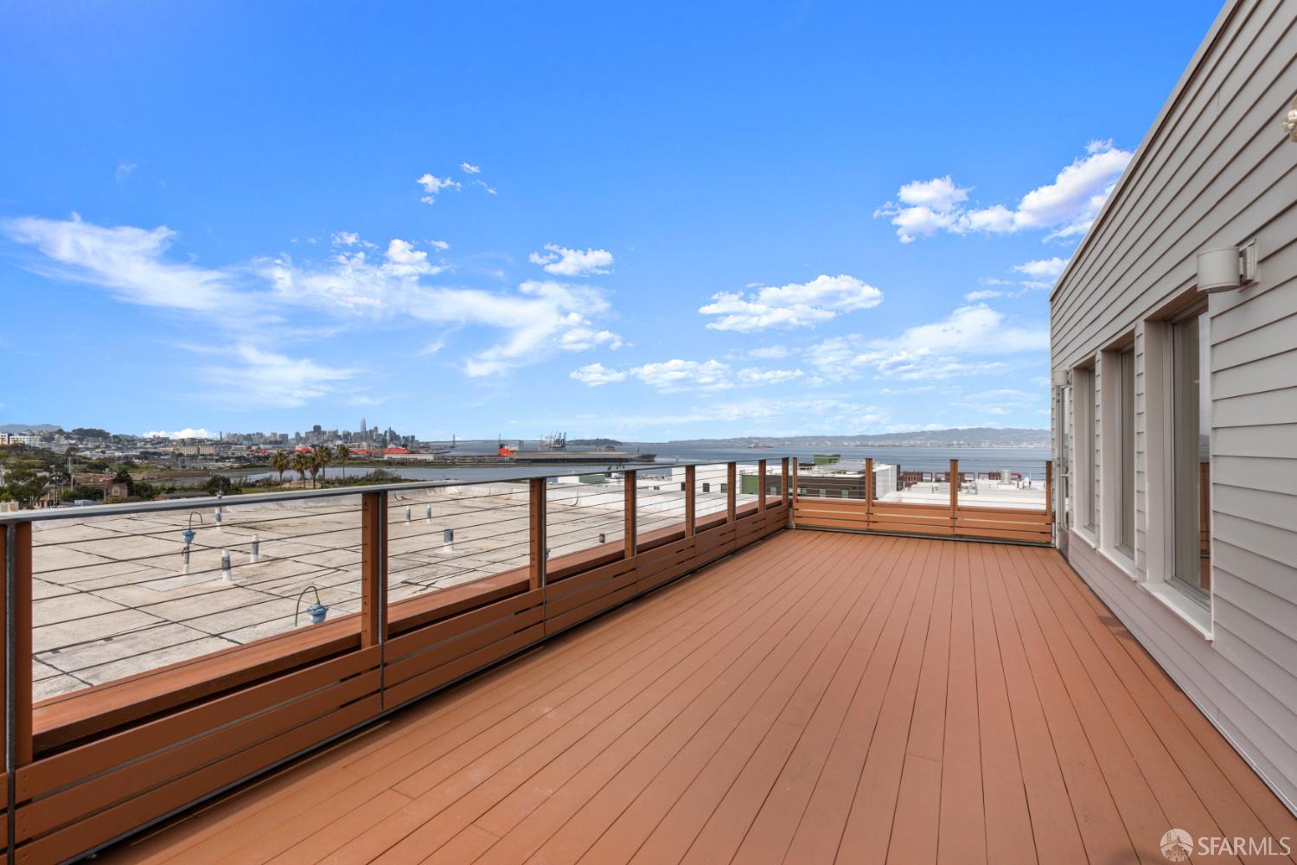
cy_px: 432
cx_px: 648
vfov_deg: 72.1
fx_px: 594
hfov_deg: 95.0
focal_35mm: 16
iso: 400
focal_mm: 16.5
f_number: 8
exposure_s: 1/1000
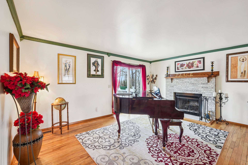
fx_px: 114
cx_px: 124
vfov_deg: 72.0
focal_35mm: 16
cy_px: 82
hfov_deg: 95.0
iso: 400
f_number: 9
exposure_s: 1/13
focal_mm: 16.5
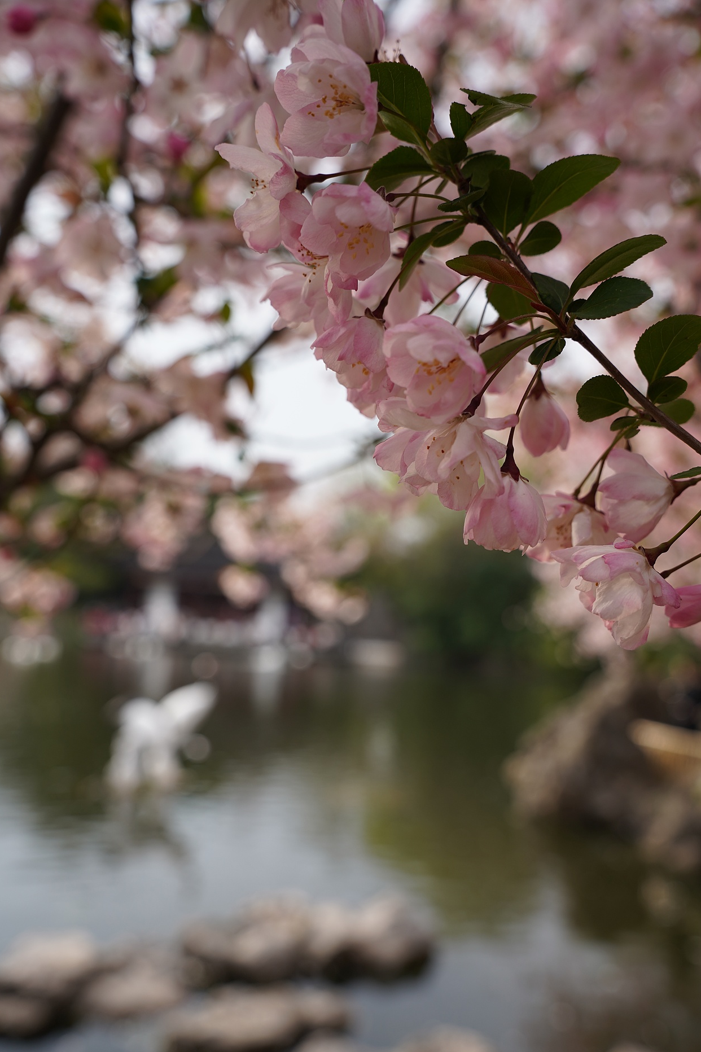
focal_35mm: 34
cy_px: 541
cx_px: 358
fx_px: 993
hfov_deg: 38.9
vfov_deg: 55.8
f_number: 7.1
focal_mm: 33
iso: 100
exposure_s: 1/125
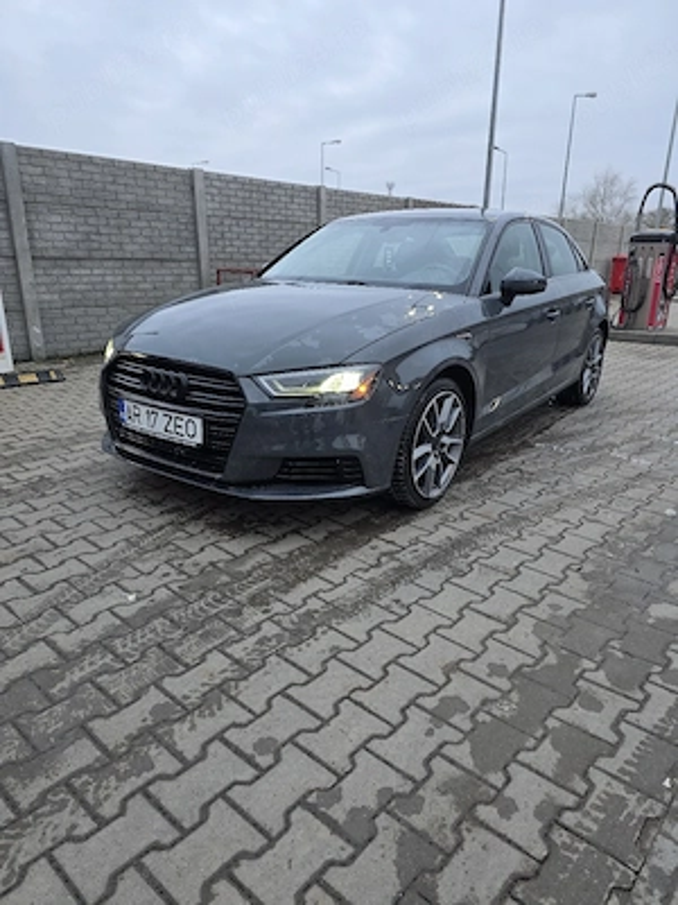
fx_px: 601
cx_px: 339
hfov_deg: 58.9
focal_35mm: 23
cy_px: 452
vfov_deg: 73.9
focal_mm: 6.3
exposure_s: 1/101
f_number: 1.7
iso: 100
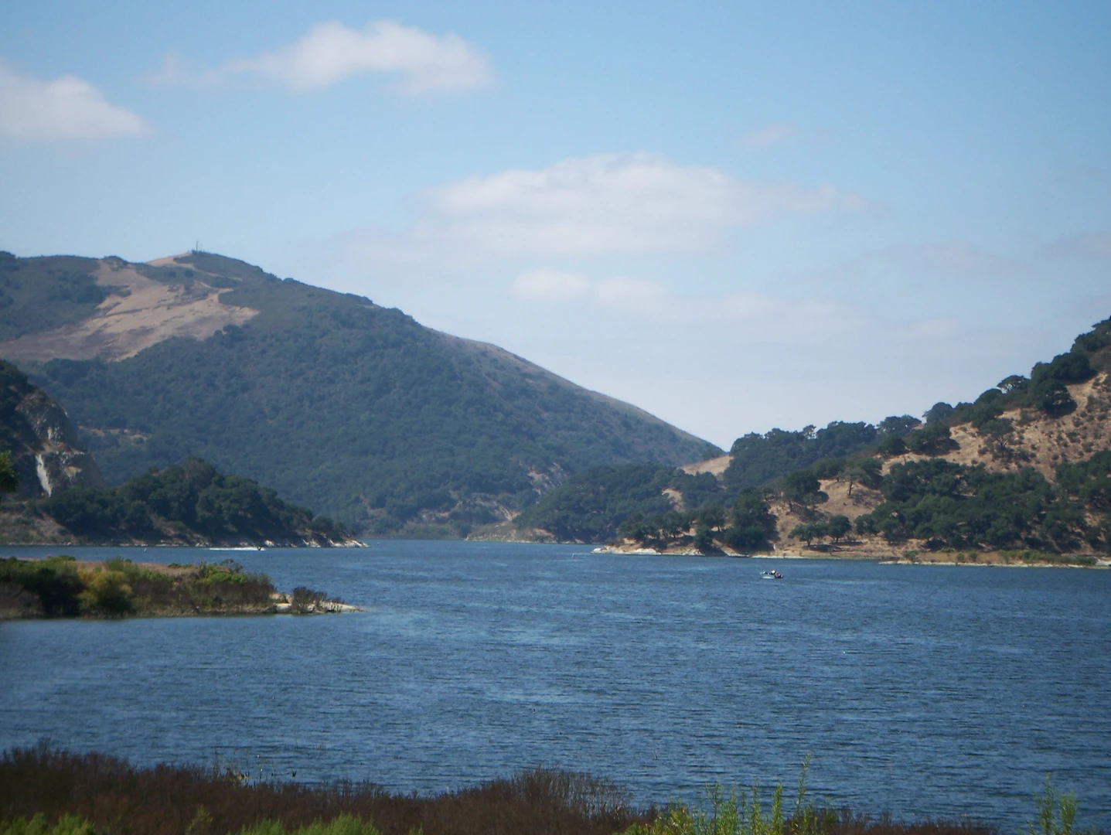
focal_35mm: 114
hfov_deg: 17.3
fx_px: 3662
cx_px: 556
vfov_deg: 13.0
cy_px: 418
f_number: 4.4
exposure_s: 1/640
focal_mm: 18.9
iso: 64
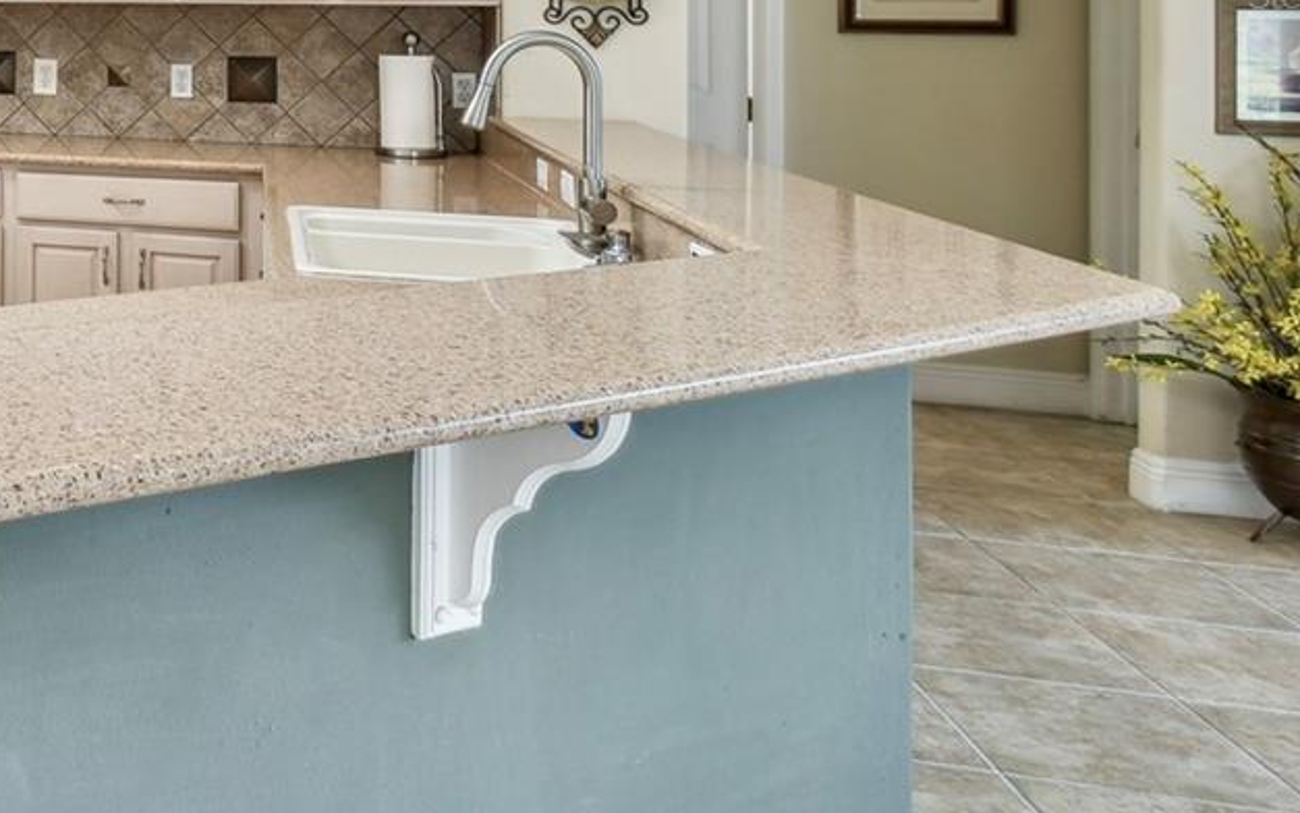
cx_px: -226
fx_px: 1382
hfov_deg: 38.5
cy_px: -6
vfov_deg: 30.4
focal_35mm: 39
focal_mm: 10
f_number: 7.1
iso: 100
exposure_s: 1/20
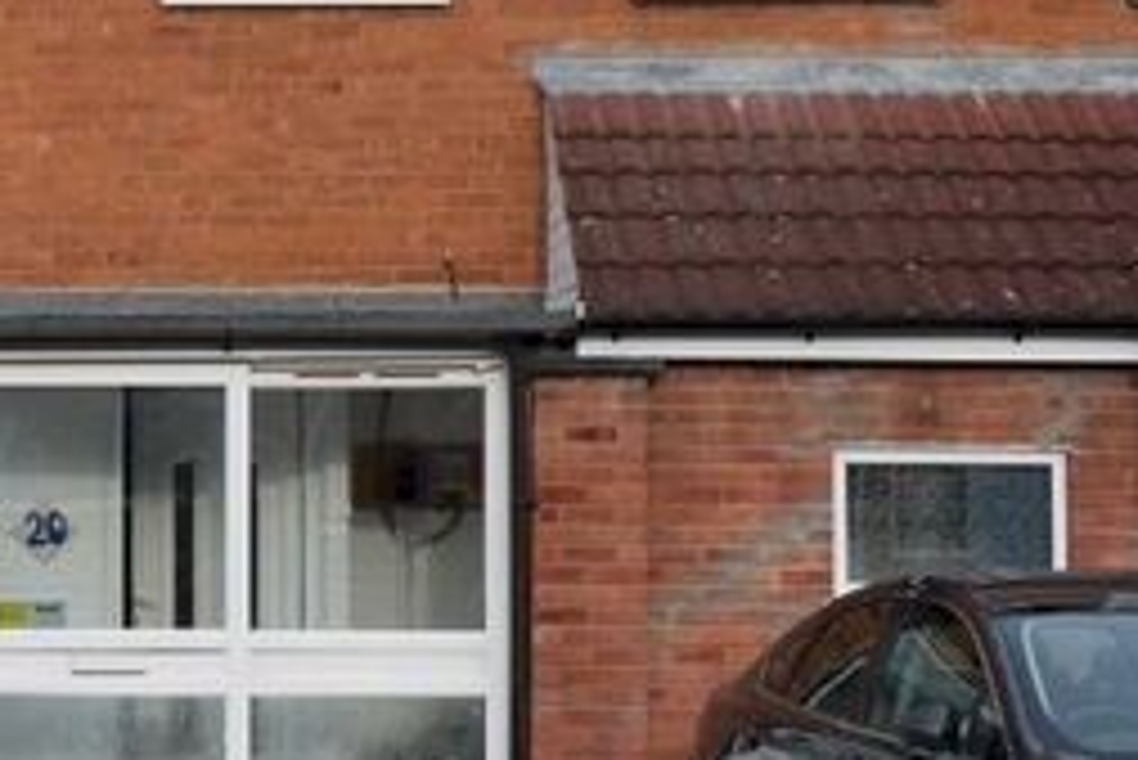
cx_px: -9
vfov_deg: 16.5
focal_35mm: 83
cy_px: 470
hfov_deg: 23.4
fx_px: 2625
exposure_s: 1/250
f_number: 8
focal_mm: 20
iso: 200
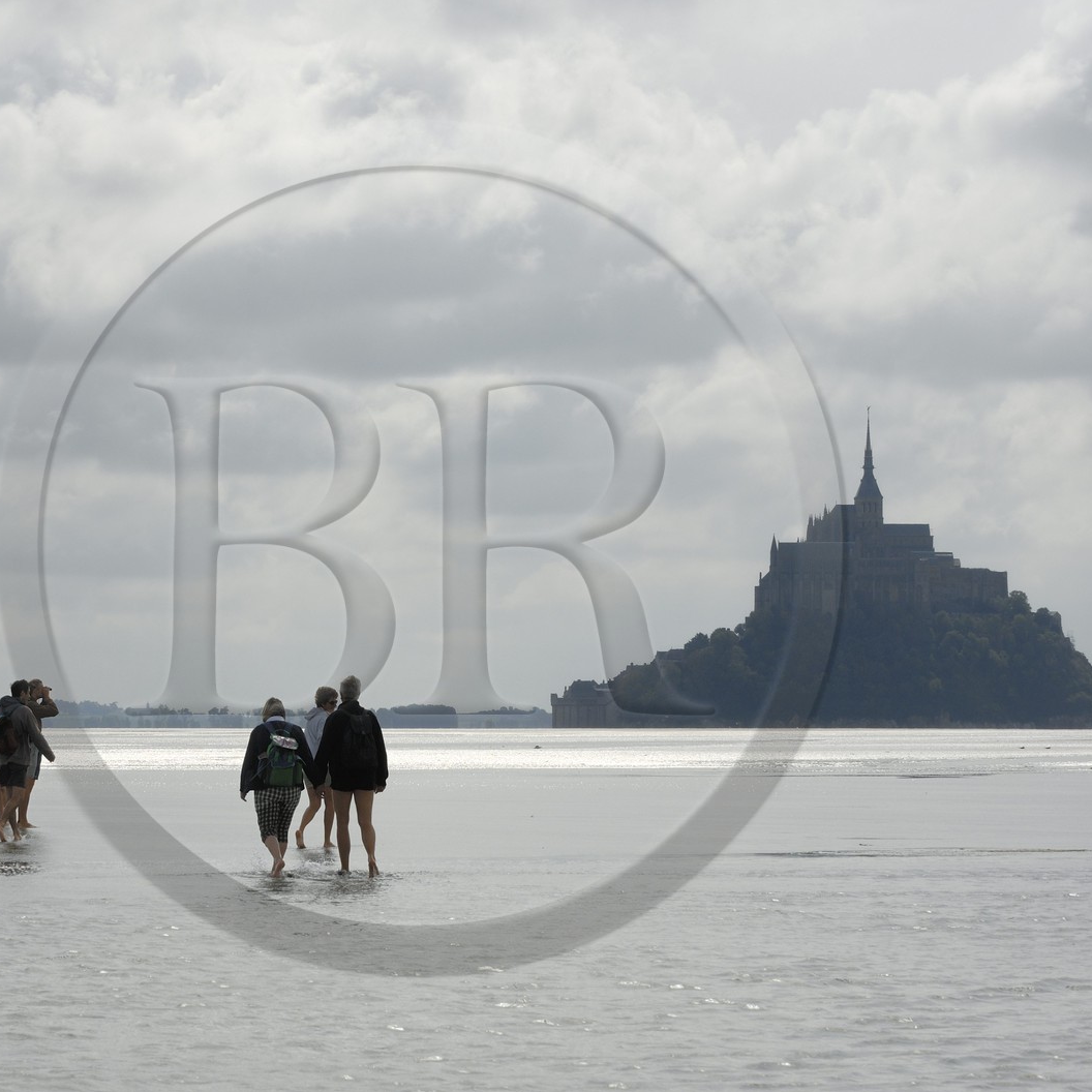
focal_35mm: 135
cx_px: 417
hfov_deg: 12.9
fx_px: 4818
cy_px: 547
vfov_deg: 12.9
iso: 100
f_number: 10
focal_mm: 70
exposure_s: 1/320
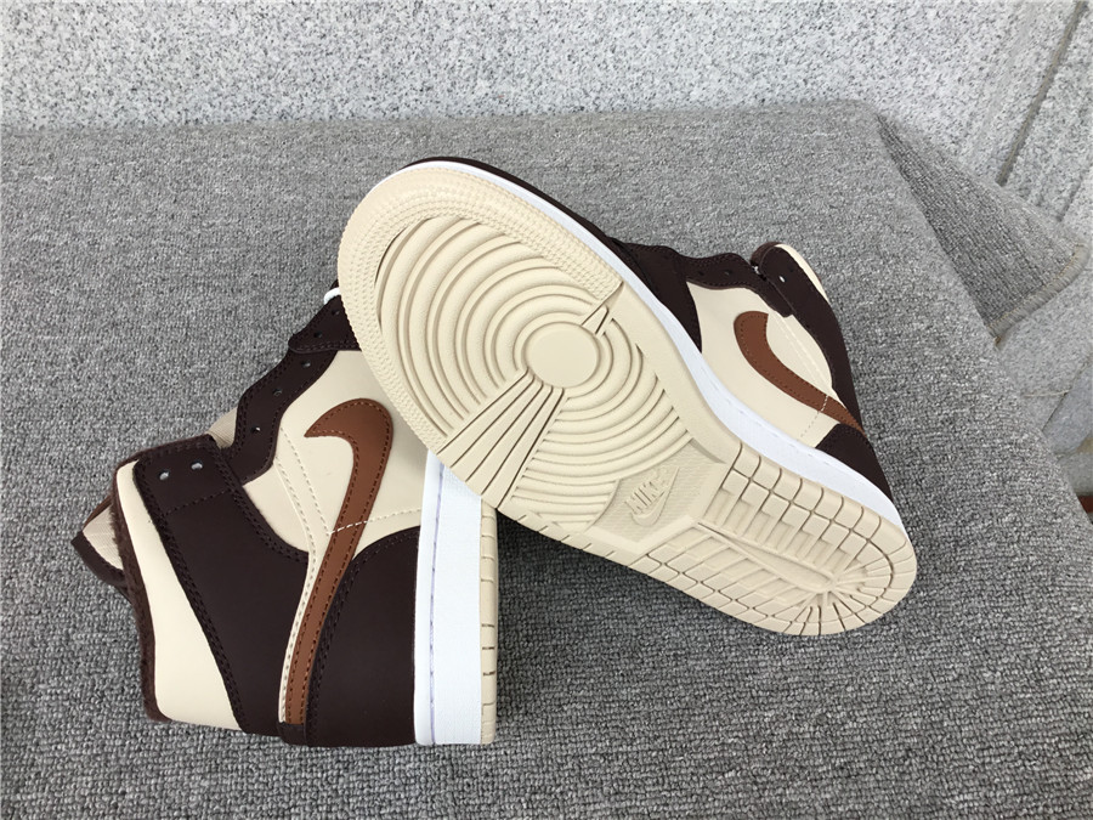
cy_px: 410
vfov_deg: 45.4
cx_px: 546
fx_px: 979
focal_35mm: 31
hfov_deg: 58.4
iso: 32
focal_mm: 3.3
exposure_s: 1/120
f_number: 2.4
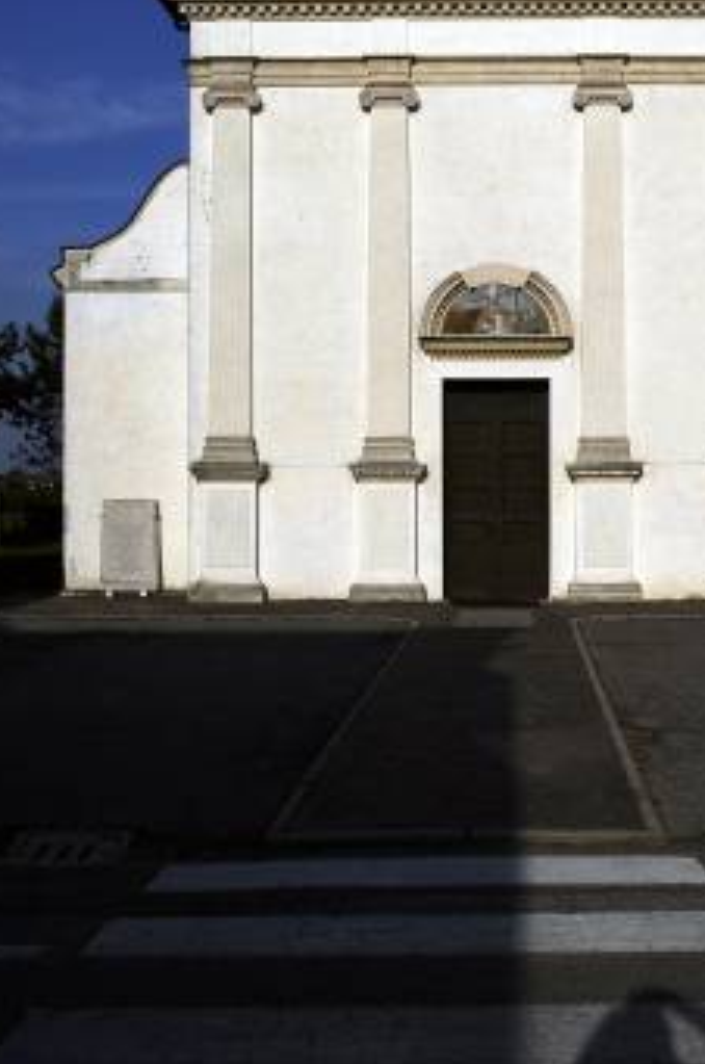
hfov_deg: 30.1
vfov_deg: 44.4
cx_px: 496
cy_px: 452
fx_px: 1298
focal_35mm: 44
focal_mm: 20
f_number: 13
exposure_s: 1/250
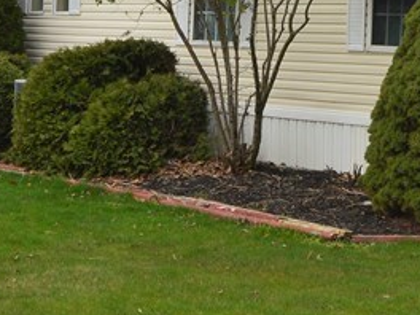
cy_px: 32
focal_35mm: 83
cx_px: 513
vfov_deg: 17.5
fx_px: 1007
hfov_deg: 21.7
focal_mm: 14
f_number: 11
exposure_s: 1/400
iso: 400
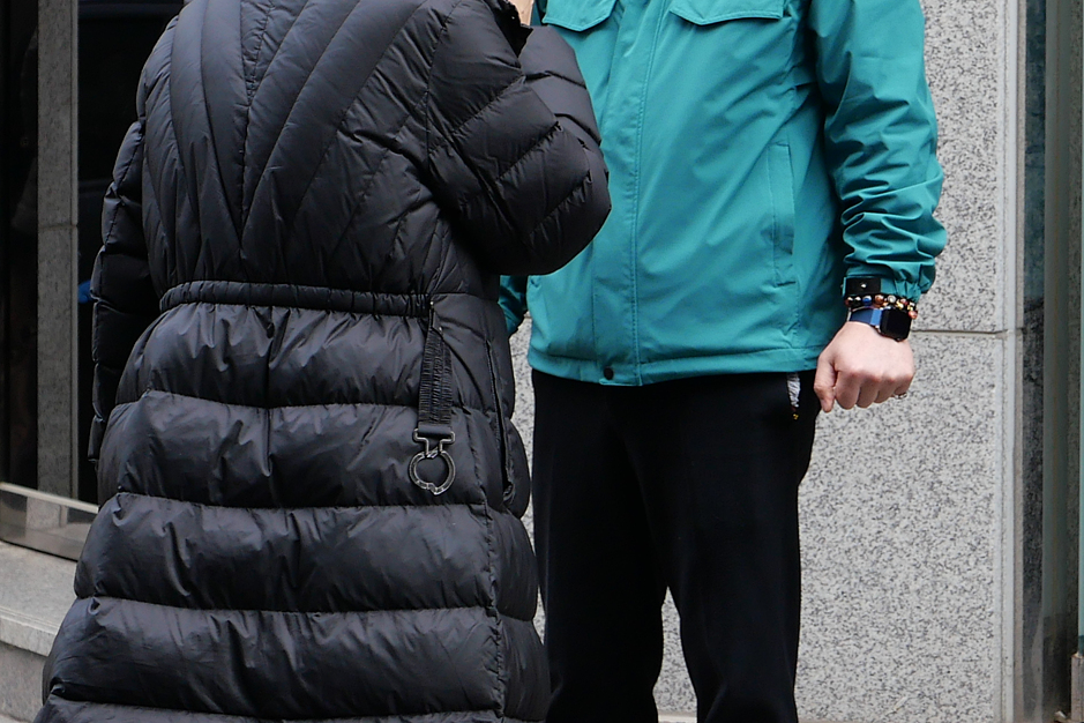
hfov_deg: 9.7
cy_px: 13
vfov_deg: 6.4
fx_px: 6413
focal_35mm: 213
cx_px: 765
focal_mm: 34
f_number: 3.2
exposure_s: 1/125
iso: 200
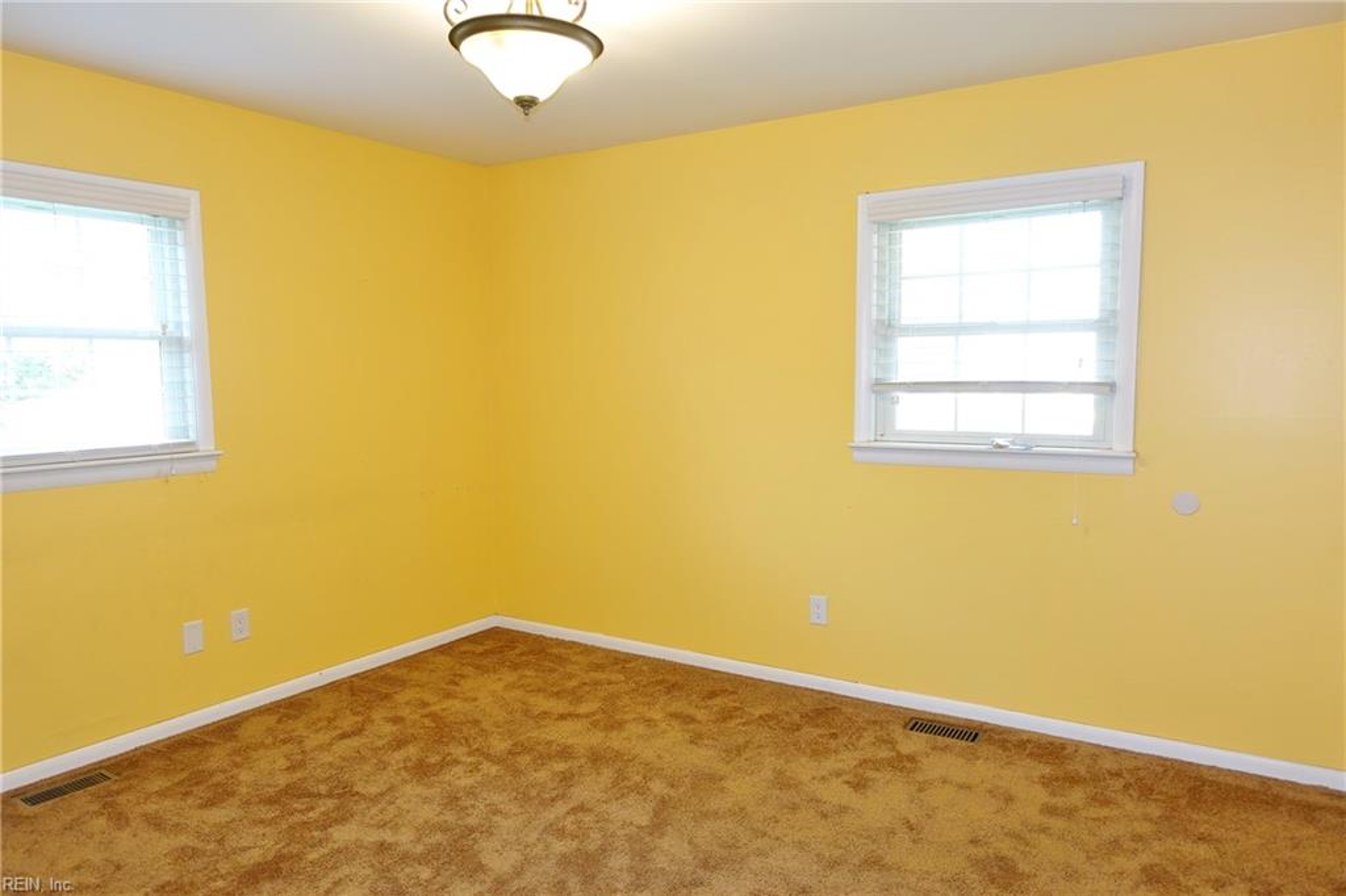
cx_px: 673
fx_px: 897
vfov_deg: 53.1
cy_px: 448
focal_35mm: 24
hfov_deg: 73.8
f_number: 1.8
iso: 160
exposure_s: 1/30
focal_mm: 8.8
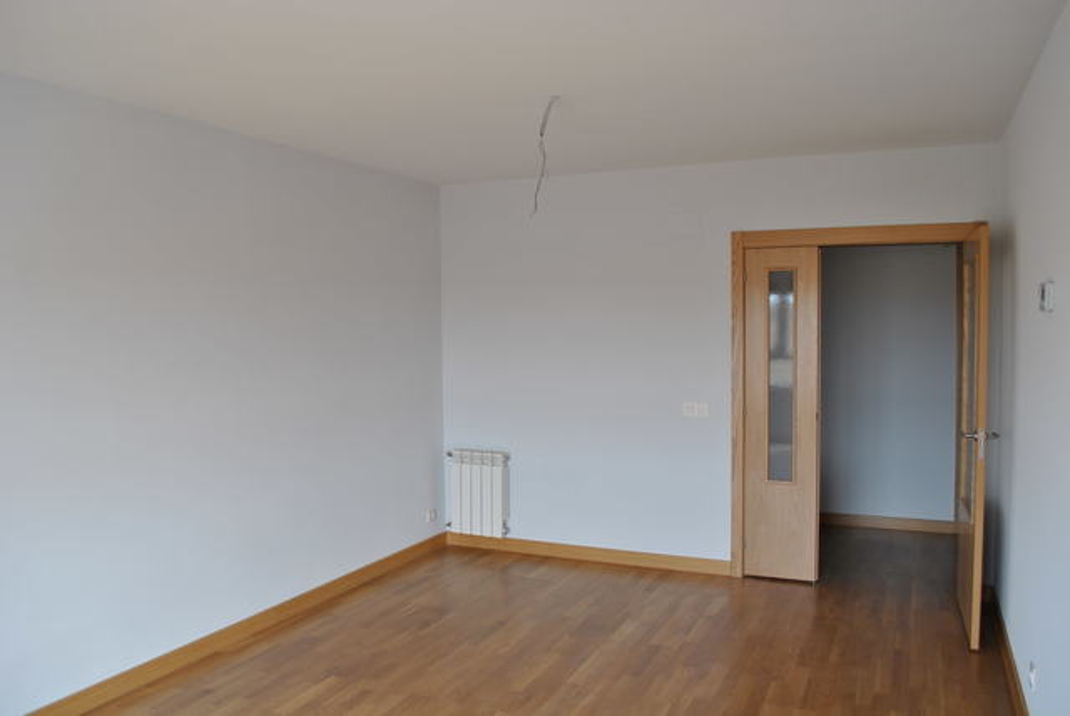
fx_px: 803
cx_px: 535
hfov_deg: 67.3
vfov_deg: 48.0
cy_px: 358
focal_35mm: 27
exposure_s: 1/80
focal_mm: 18
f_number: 4.5
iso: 200
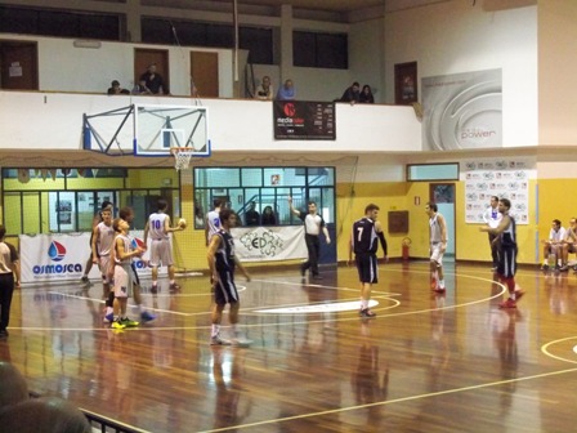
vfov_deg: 21.0
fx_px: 1167
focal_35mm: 70
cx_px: 288
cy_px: 216
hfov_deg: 27.8
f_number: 4.1
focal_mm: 12.3
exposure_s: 1/30
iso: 1600
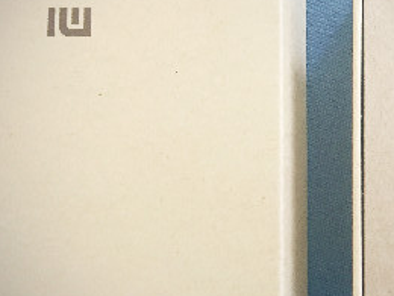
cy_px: 149
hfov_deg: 26.5
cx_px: 441
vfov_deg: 21.9
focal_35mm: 67
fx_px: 763
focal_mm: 4.15
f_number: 2.2
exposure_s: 1/33
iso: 200
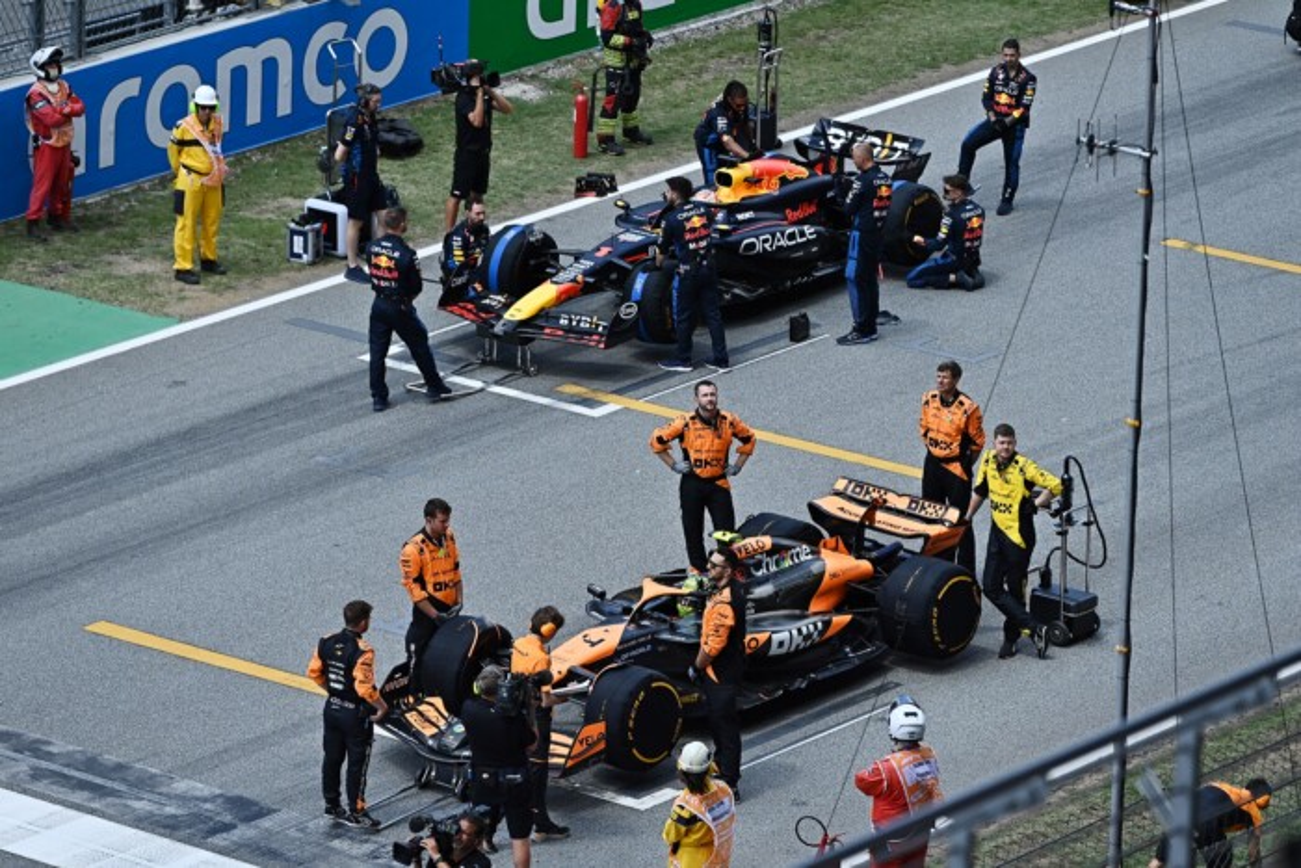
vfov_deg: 6.9
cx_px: 650
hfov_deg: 10.3
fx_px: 7229
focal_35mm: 200
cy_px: 434
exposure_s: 1/1600
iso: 125
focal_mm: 200
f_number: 4
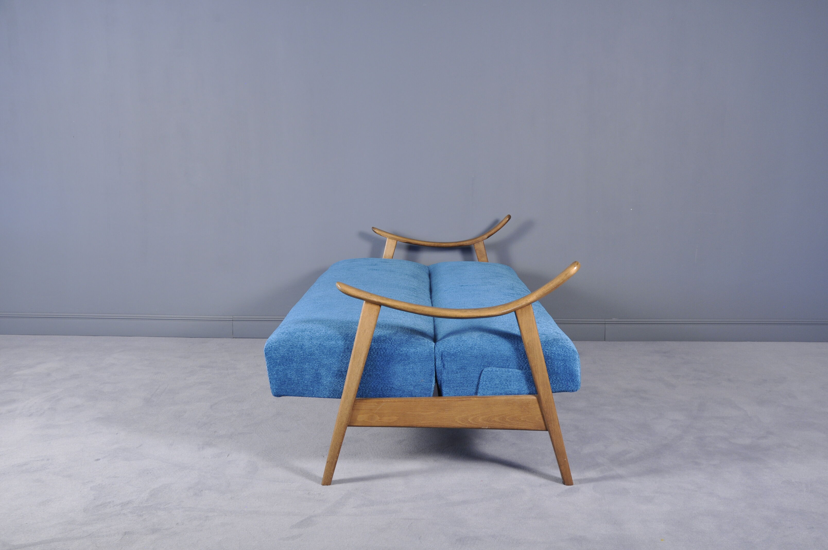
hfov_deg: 51.3
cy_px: 275
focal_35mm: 38
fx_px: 861
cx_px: 414
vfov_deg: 35.4
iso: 400
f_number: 8
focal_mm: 25
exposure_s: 1/5
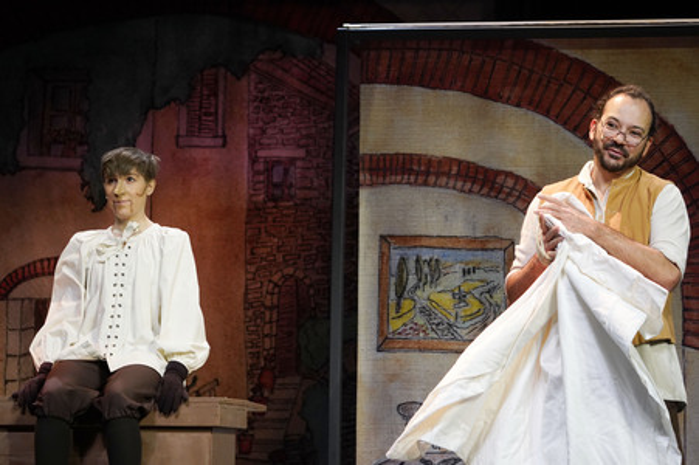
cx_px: 350
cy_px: 232
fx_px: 3880
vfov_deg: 6.9
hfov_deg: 10.3
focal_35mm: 200
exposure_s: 1/400
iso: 3200
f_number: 6.3
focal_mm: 200
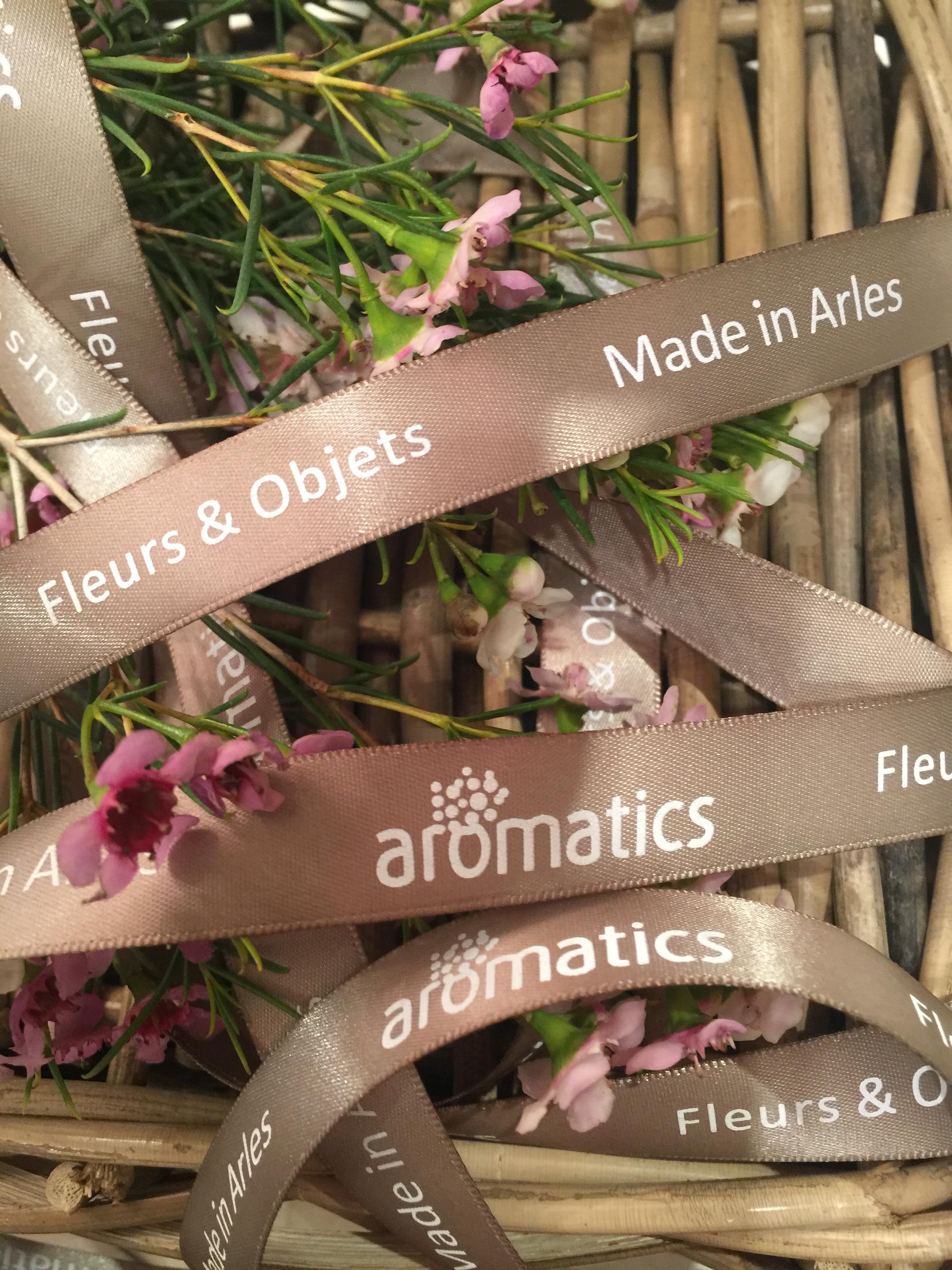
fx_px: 1063
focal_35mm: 29
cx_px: 476
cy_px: 635
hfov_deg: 48.2
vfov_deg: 61.7
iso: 100
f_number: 2.2
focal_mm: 4.15
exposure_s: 1/17
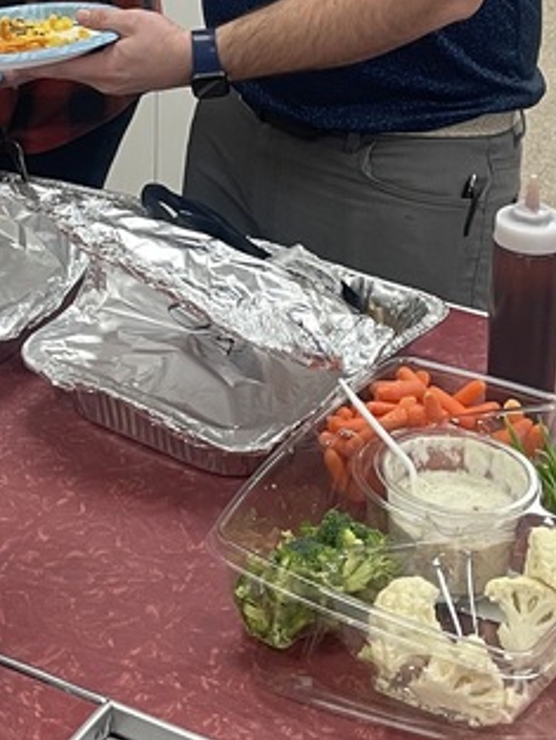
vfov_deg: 22.3
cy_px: 24
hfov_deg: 17.3
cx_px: 121
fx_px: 1819
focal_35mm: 85
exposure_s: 1/60
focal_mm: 4.2
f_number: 1.6
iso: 80
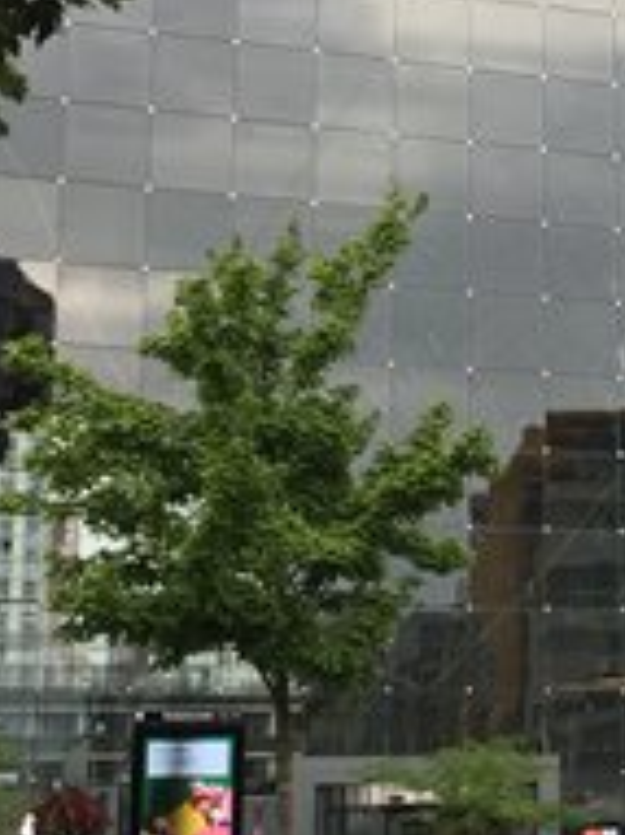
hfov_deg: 15.6
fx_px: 2193
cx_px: 747
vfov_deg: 21.5
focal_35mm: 91
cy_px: 350
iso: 32
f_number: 2.2
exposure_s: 1/399
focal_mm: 4.15
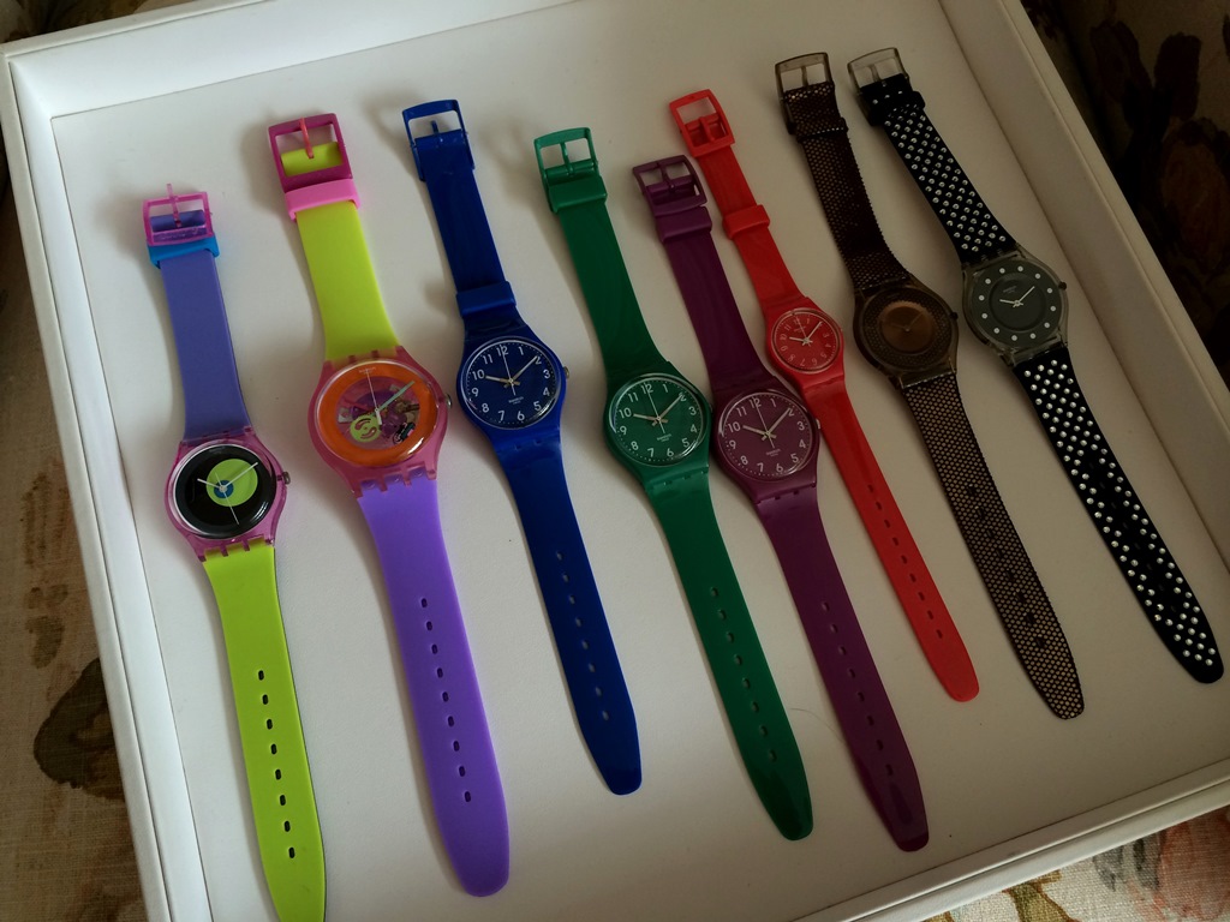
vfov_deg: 46.8
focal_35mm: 30
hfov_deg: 60.0
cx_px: 615
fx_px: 1066
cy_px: 461
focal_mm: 4.12
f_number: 2.2
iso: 50
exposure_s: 1/40
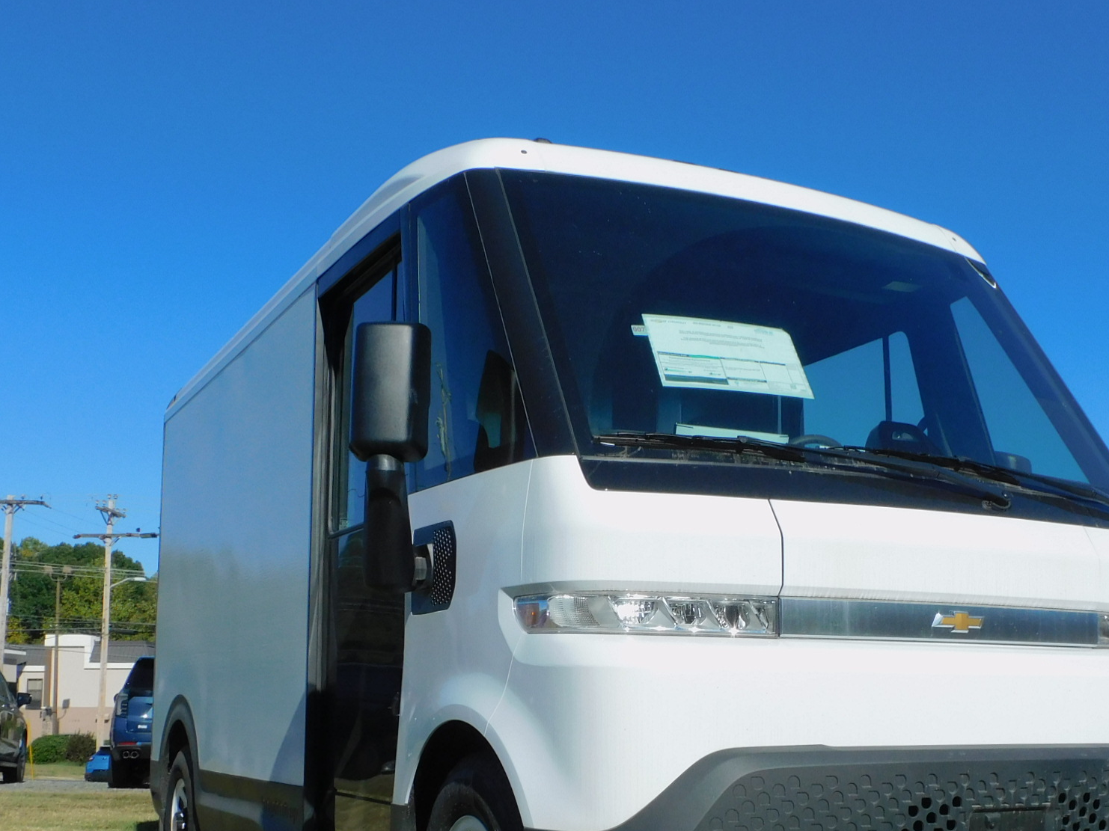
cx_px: 682
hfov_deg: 41.0
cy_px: 609
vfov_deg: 31.0
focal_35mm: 46
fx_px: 1473
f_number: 4.5
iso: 125
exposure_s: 1/1250
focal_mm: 5.4
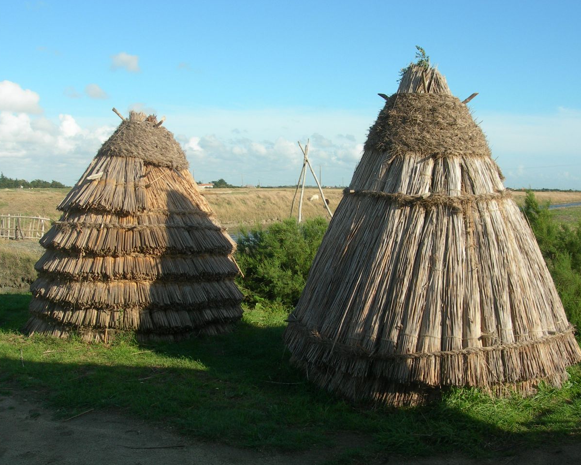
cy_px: 231
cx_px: 299
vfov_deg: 37.3
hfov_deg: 45.8
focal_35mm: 40
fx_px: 688
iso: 50
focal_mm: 7.8
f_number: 4.8
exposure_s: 1/347
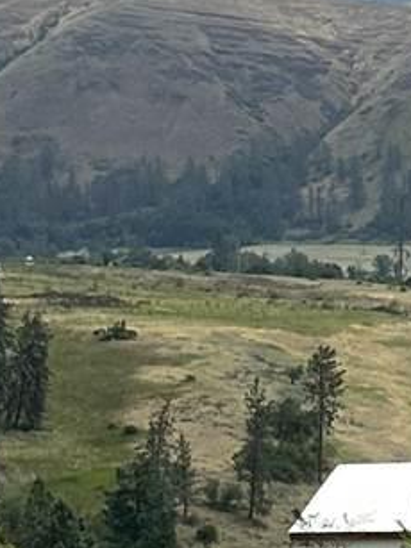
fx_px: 2852
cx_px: 1092
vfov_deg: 11.0
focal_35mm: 180
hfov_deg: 7.5
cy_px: 355
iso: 80
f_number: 1.78
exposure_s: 1/7042
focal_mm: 6.86
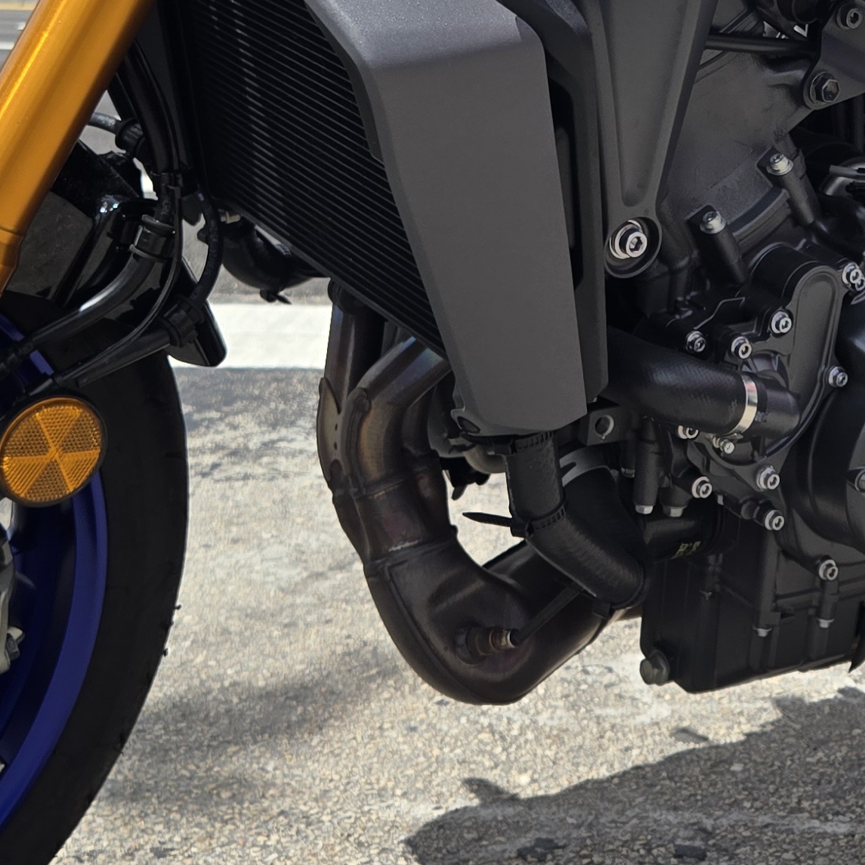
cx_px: 545
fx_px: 2007
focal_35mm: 71
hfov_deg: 24.2
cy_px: -16
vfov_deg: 23.2
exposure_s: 1/1859
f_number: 1.8
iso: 25
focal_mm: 5.4
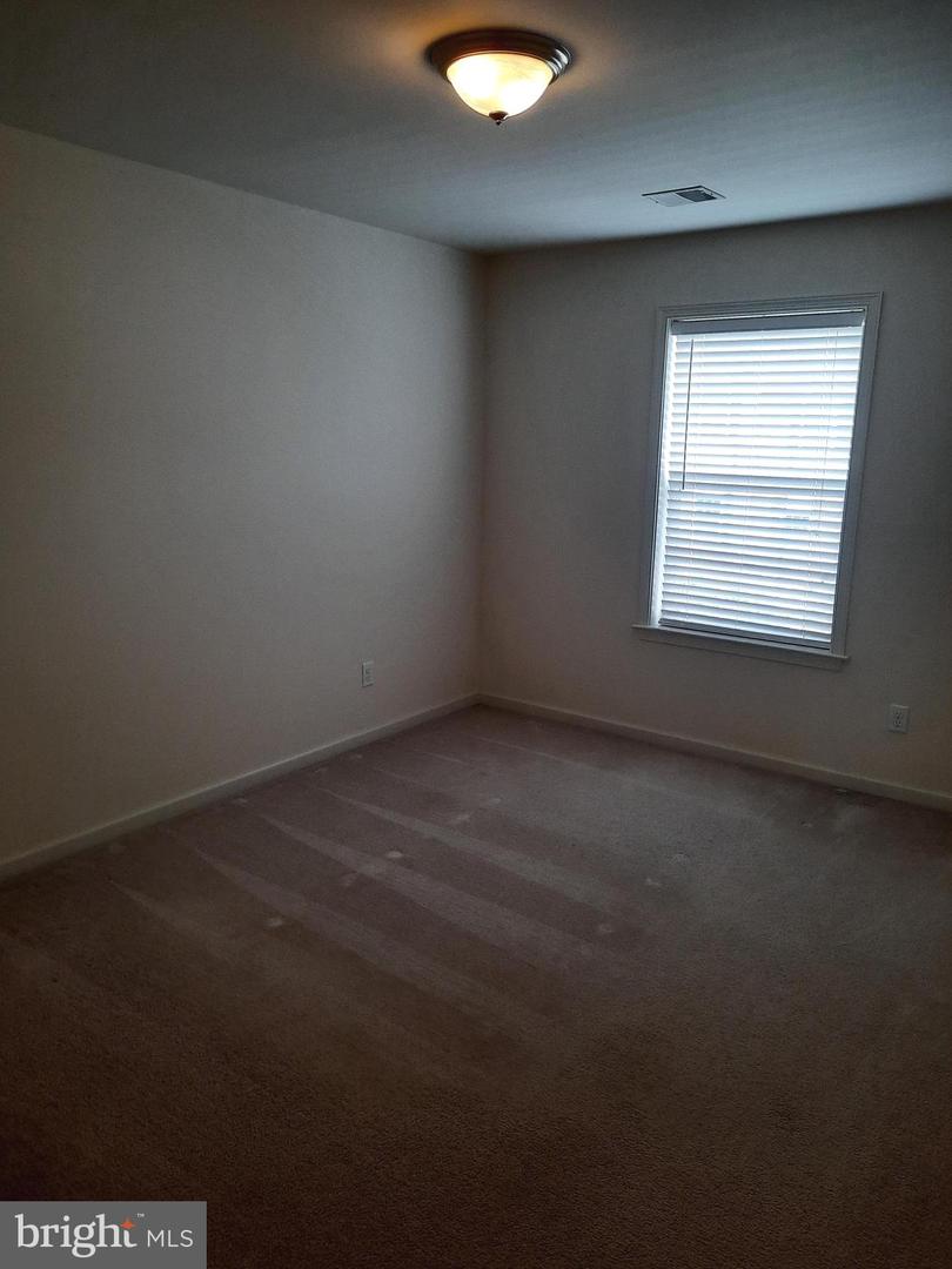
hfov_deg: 54.9
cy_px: 634
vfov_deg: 69.4
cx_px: 476
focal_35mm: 25
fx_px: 917
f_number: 2
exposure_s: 1/60
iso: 160
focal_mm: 4.6
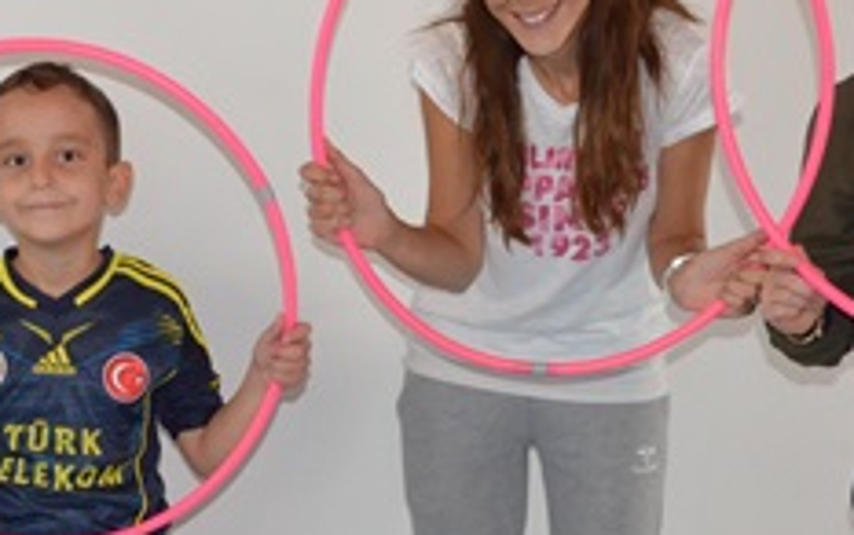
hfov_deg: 26.0
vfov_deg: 16.5
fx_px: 1840
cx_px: 293
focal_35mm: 79
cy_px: 403
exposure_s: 1/60
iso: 2800
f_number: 3.5
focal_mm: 18
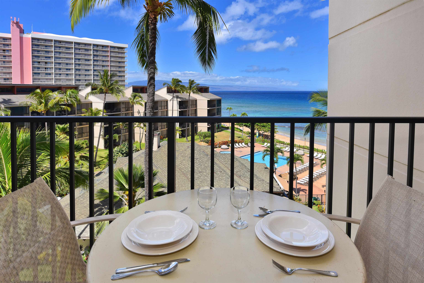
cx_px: 212
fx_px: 247
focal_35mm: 21
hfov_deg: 81.2
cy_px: 142
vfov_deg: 59.5
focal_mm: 21
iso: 100
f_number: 11
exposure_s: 1/200
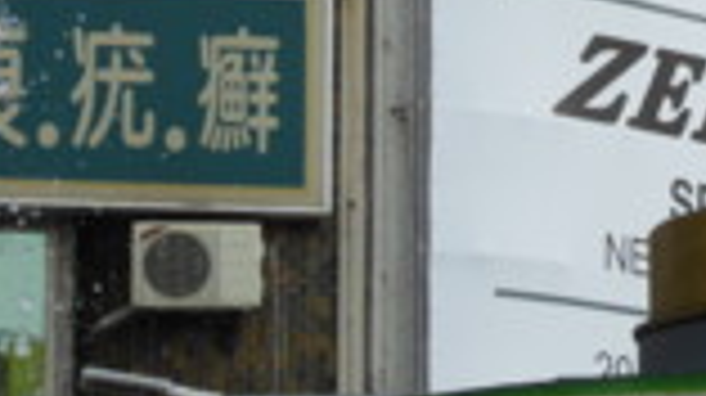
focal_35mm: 496
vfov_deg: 2.4
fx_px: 9277
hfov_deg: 4.3
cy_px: -22
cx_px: 814
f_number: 5.4
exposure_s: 1/400
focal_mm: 25.6
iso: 100
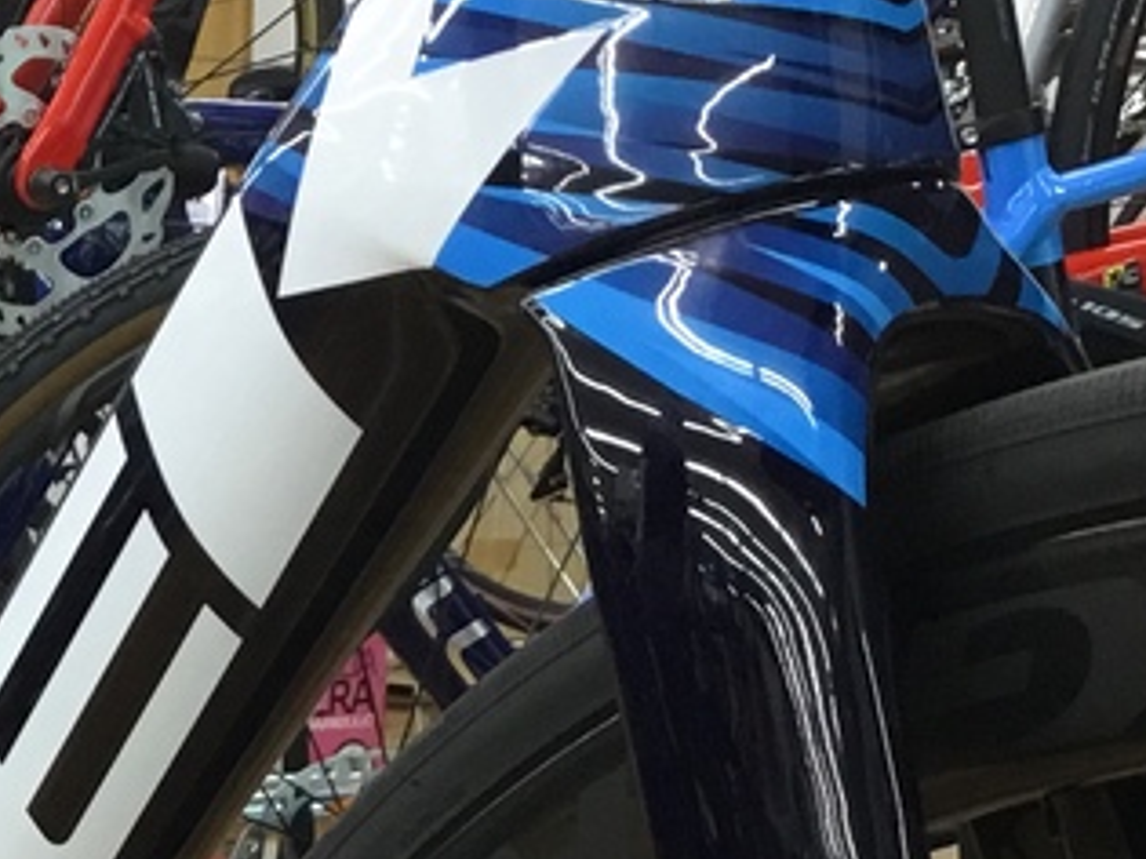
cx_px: -167
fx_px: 3905
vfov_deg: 12.3
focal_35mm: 118
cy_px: 1016
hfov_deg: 16.1
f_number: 2.4
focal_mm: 3.3
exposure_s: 1/30
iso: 80
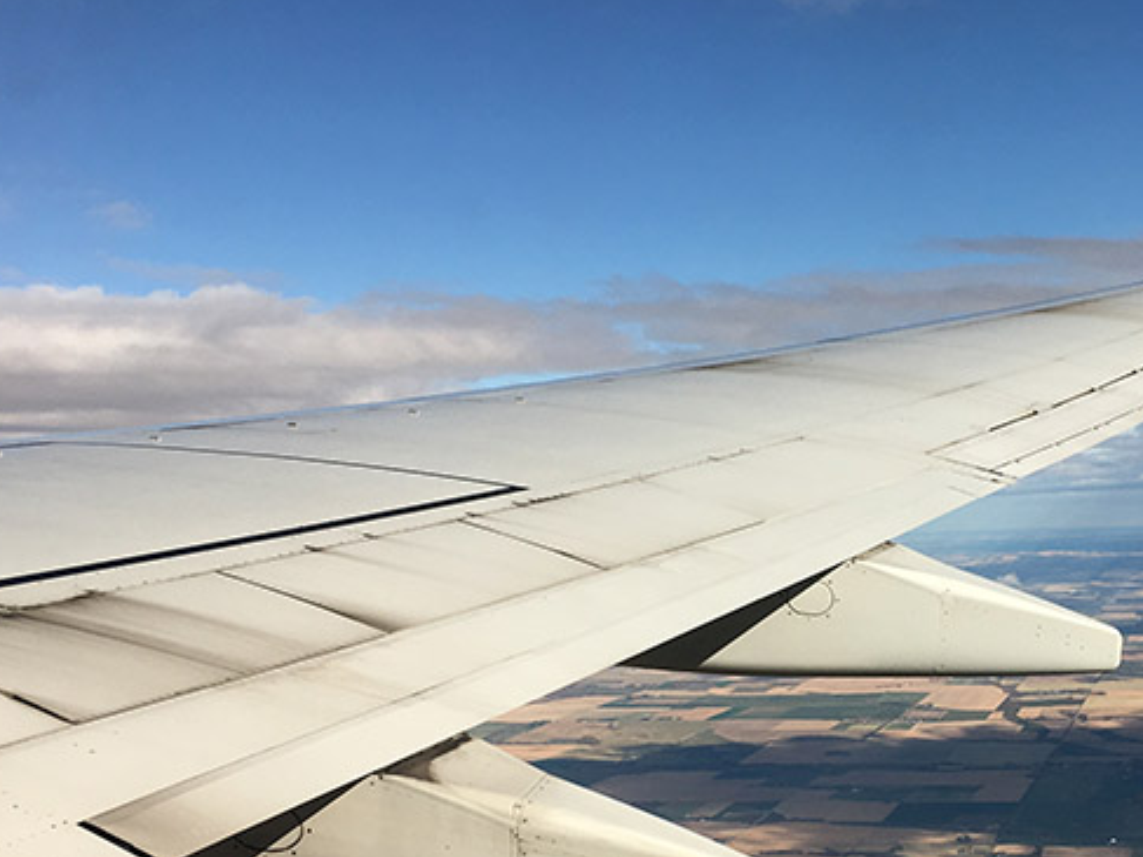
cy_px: 686
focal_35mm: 61
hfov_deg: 30.9
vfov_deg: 23.7
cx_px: 904
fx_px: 2014
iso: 25
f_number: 2.2
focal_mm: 4.15
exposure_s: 1/1451
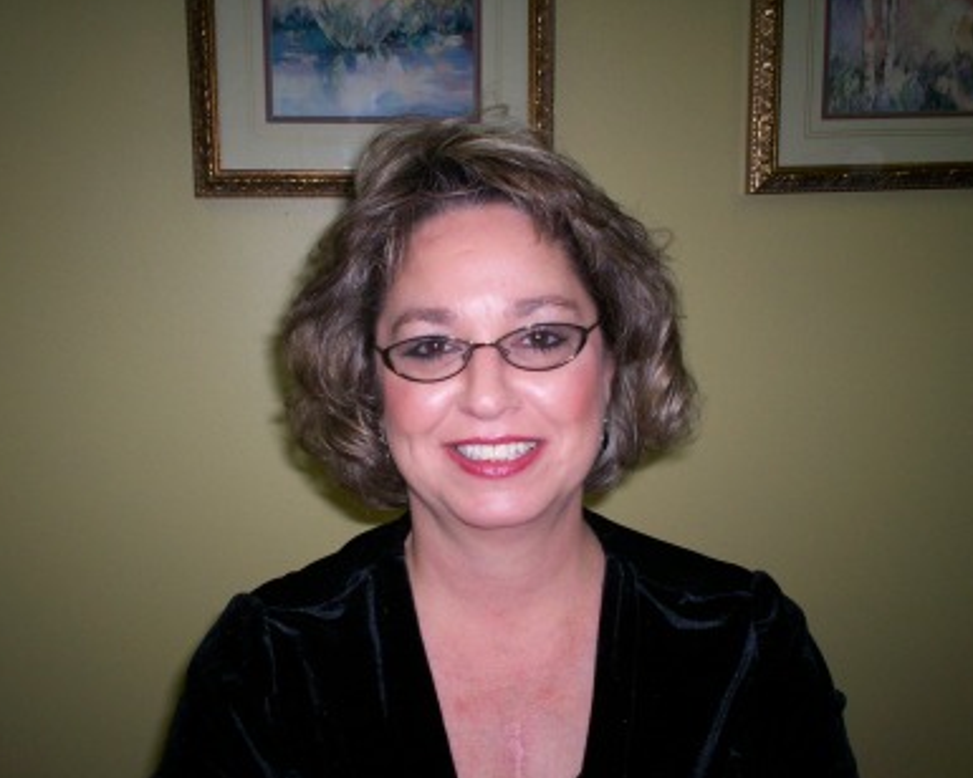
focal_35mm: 41
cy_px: 416
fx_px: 1181
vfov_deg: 36.5
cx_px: 488
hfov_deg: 44.8
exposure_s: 1/60
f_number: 4.5
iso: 140
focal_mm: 6
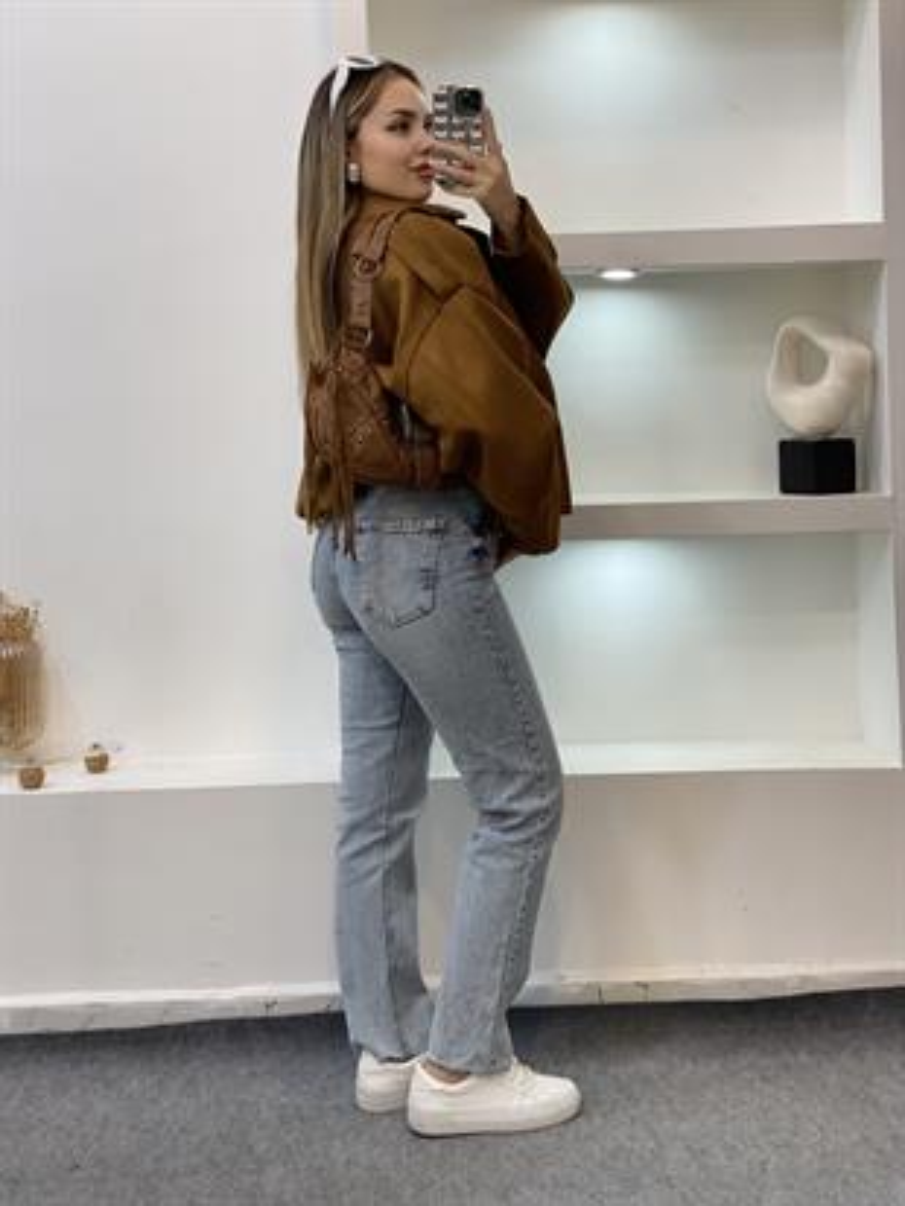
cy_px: 603
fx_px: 1812
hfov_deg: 28.0
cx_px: 452
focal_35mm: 52
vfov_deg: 36.8
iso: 80
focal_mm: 6
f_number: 2
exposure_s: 1/100
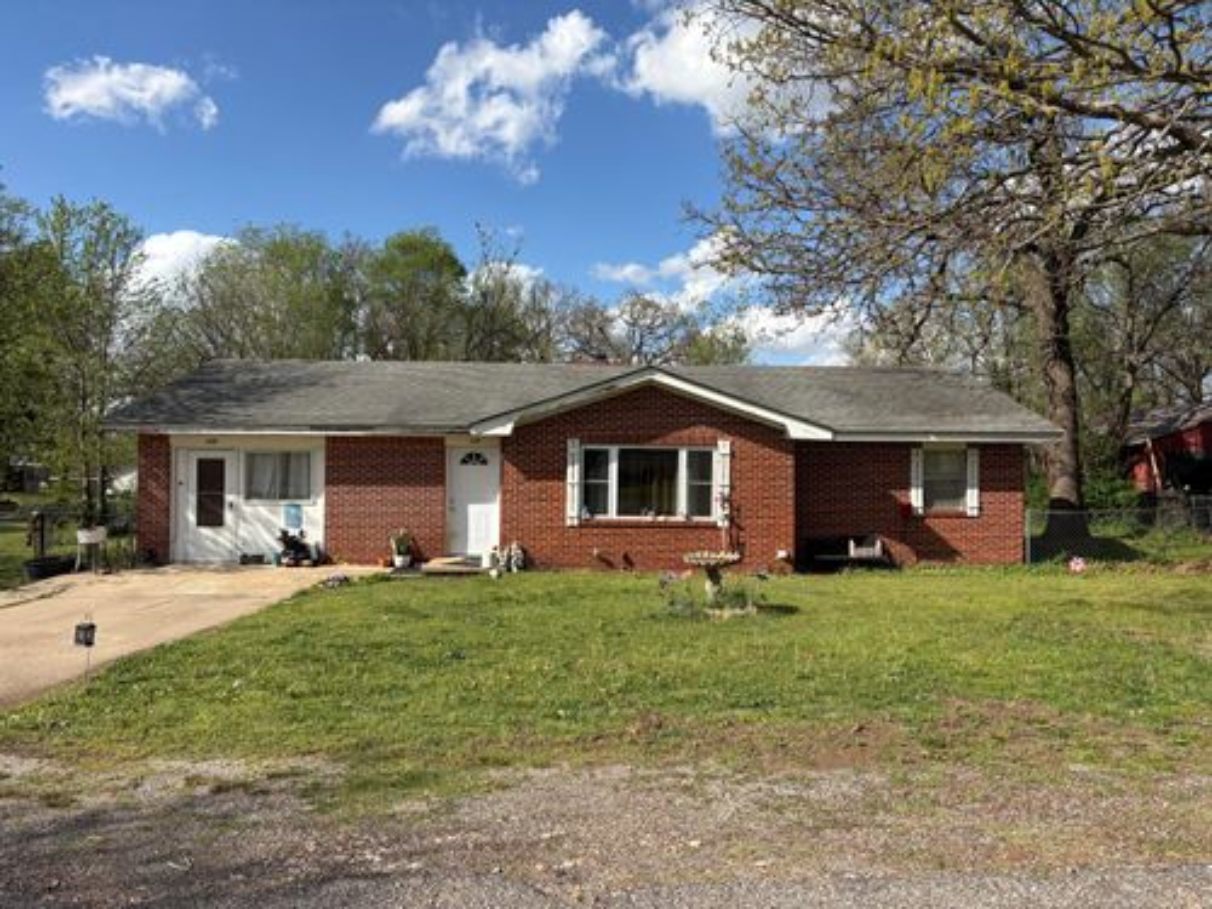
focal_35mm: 26
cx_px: 606
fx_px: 910
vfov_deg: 53.1
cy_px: 454
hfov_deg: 67.3
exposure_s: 1/3623
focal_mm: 5.96
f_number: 1.6
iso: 50
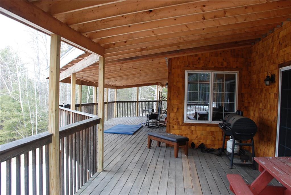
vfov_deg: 48.1
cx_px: 146
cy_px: 98
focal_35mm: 27
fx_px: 219
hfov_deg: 67.3
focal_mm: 18
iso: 800
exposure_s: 1/160
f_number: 6.3
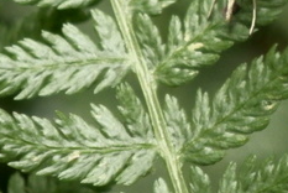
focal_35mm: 494
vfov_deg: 2.8
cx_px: 200
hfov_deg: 4.2
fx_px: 3957
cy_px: -16
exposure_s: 1/125
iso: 640
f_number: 5.5
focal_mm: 25
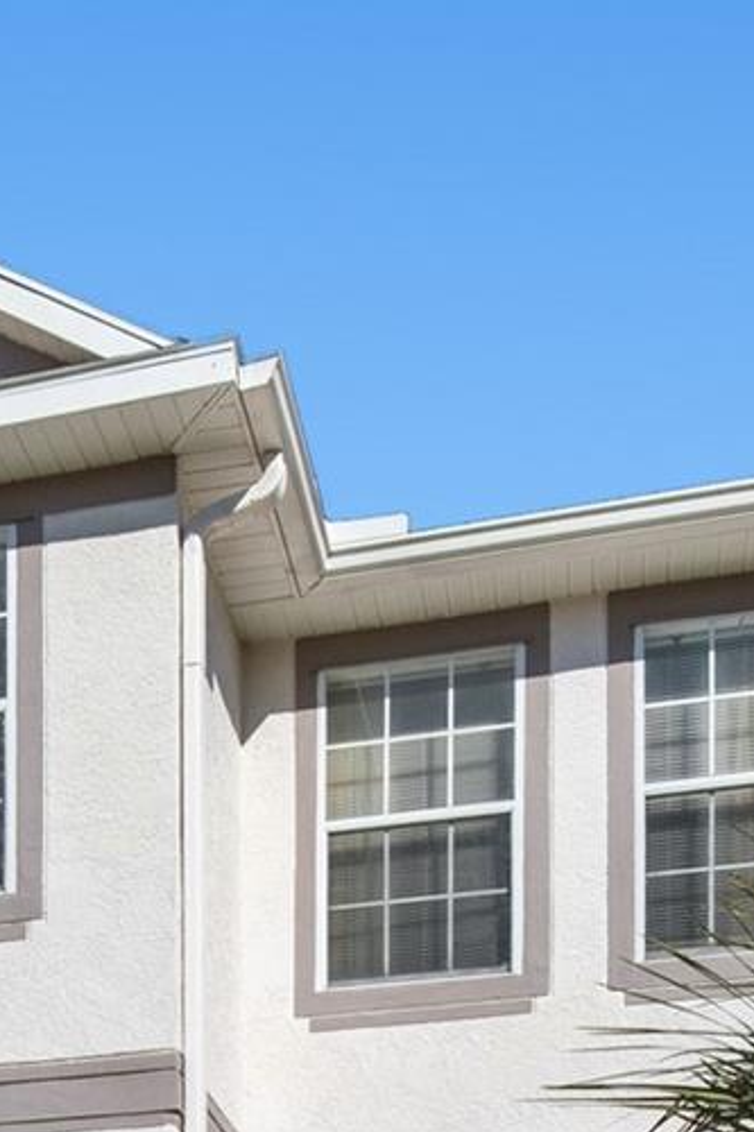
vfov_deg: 37.6
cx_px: 29
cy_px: 1080
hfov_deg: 26.8
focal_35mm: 48
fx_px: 1509
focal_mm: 10
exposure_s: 1/1000
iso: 100
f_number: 7.1
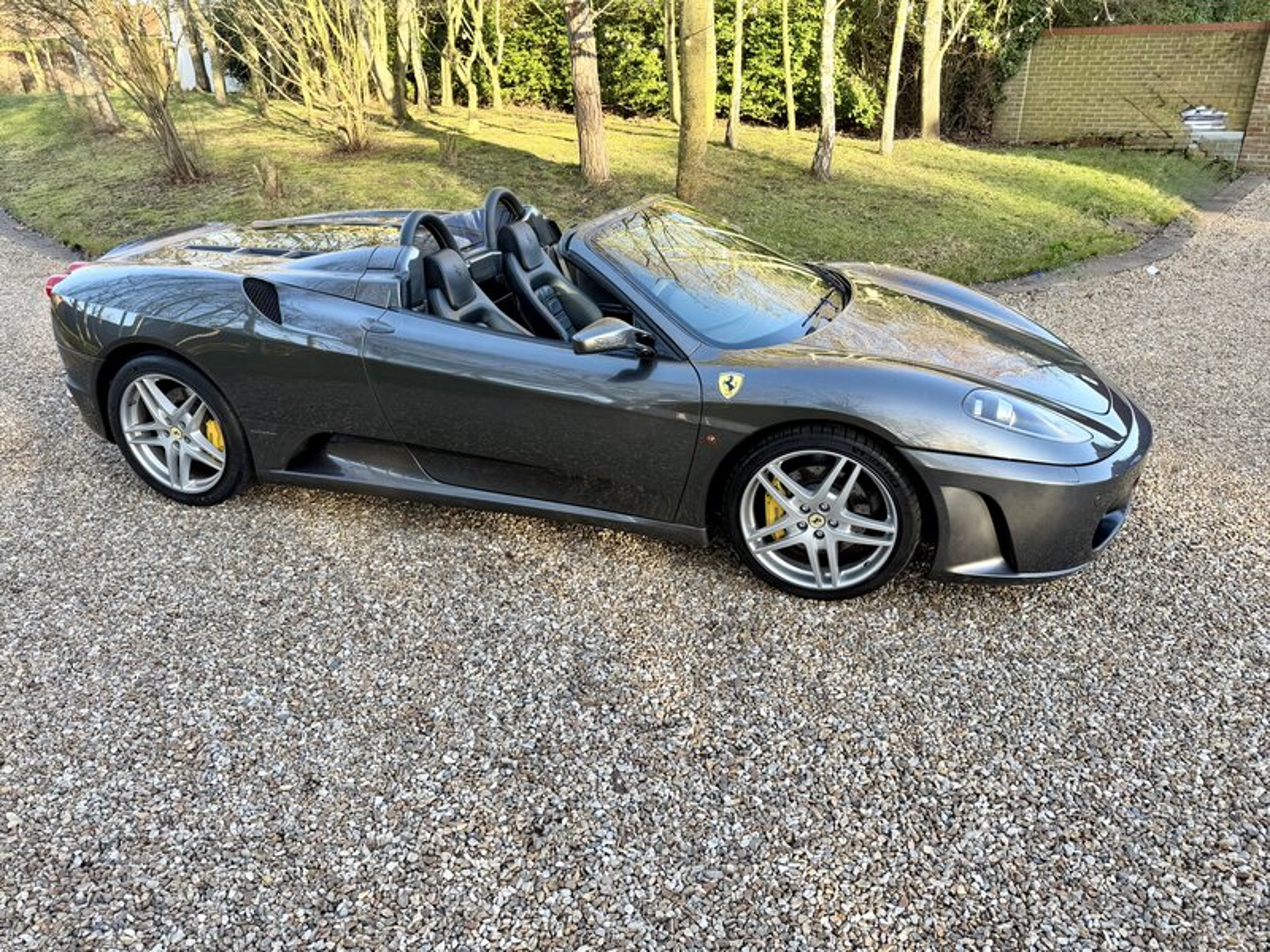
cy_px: 476
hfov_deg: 71.6
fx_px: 881
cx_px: 635
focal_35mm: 24
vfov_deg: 56.8
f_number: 1.78
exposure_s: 1/255
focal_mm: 6.76
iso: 64
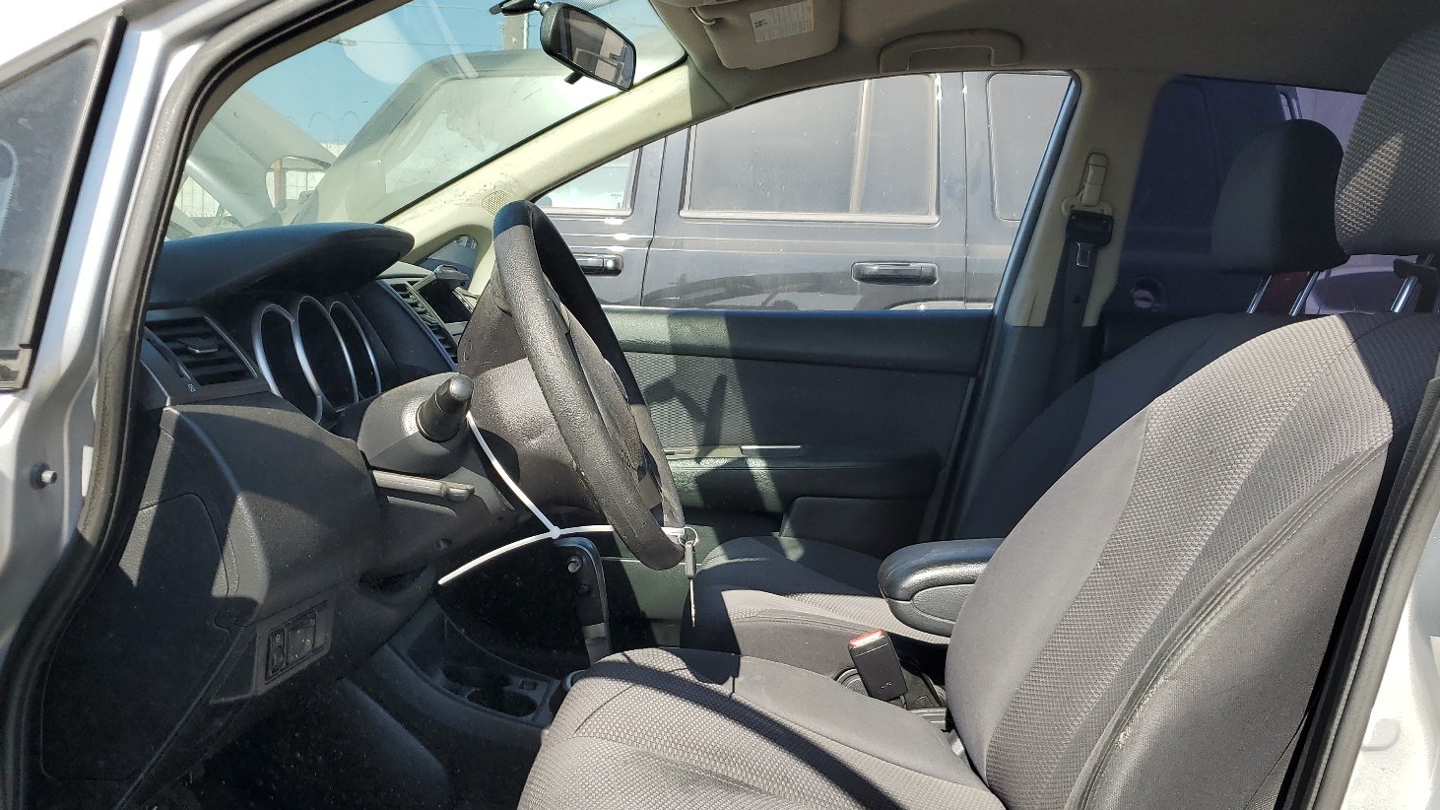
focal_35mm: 31
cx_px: 715
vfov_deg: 37.6
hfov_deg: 62.6
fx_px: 1184
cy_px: 498
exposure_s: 1/1250
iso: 50
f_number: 1.5
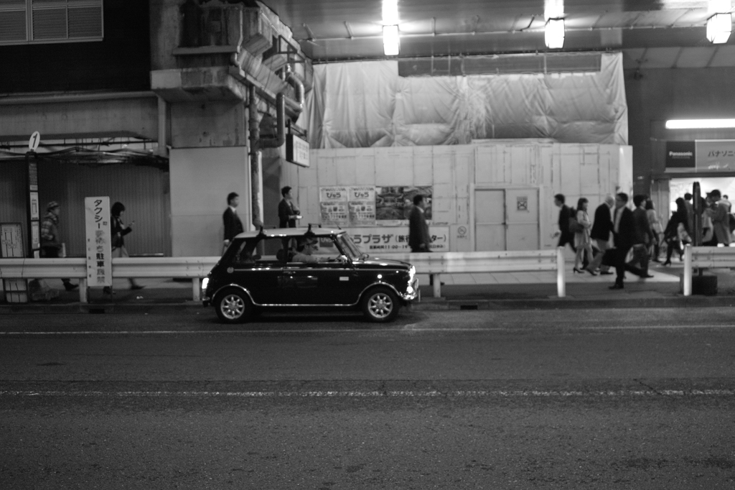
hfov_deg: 47.4
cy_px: 245
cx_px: 368
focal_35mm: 41
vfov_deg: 32.6
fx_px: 837
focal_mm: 24.2
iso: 800
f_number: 2.8
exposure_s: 1/25
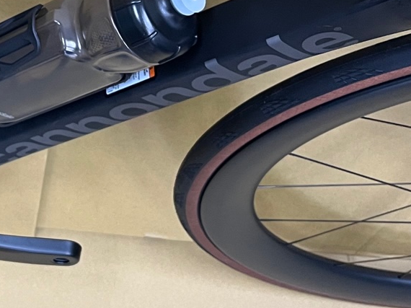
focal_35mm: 92
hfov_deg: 20.4
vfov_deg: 15.6
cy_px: -42
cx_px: -30
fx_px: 1092
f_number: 1.6
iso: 250
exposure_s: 1/50
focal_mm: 5.1
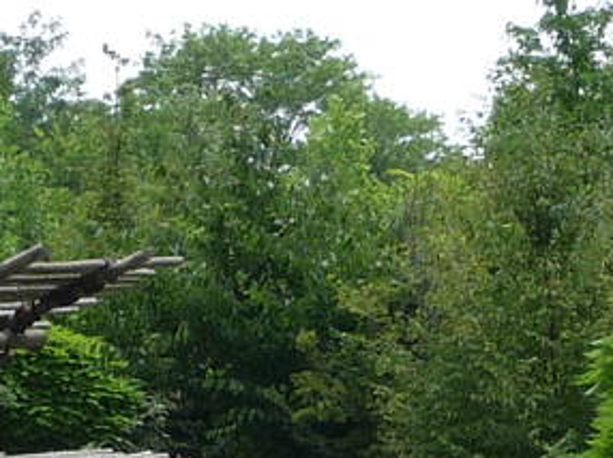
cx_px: -360
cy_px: 494
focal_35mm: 224
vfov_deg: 6.6
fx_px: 3963
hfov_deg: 8.6
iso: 100
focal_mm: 6.7
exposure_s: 1/500
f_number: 3.9
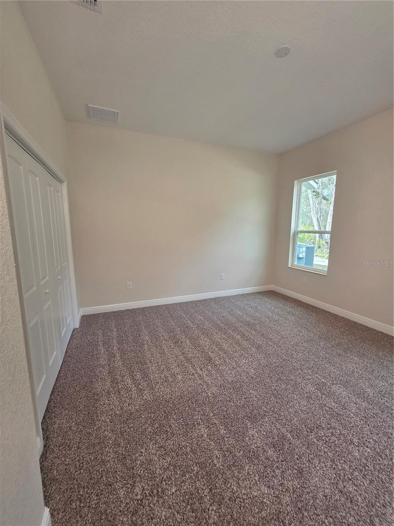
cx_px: 197
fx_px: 197
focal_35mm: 13
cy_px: 263
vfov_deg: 106.2
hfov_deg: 89.9
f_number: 1.9
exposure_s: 1/120
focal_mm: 2.2
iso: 125
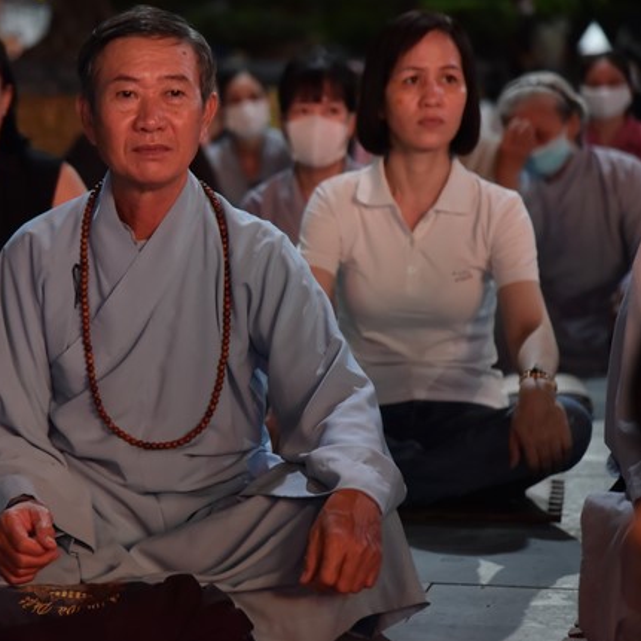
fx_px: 3226
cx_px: 159
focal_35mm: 154
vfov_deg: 11.3
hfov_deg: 11.3
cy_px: 320
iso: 2500
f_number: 4.5
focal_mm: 120
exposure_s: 1/100
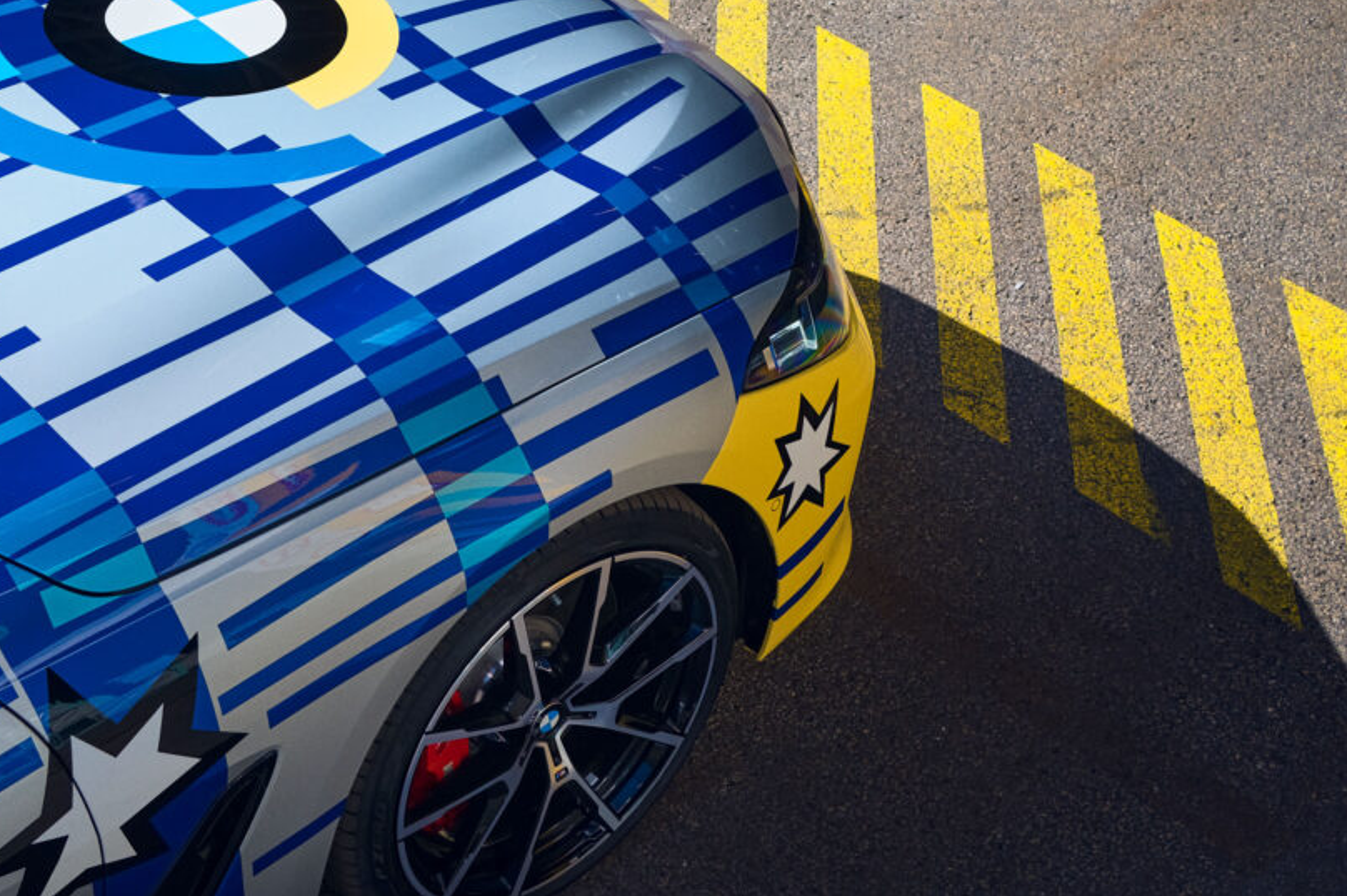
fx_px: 2431
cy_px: 385
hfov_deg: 30.9
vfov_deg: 20.9
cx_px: 532
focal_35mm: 65
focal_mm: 35
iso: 160
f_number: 7.1
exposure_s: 1/200
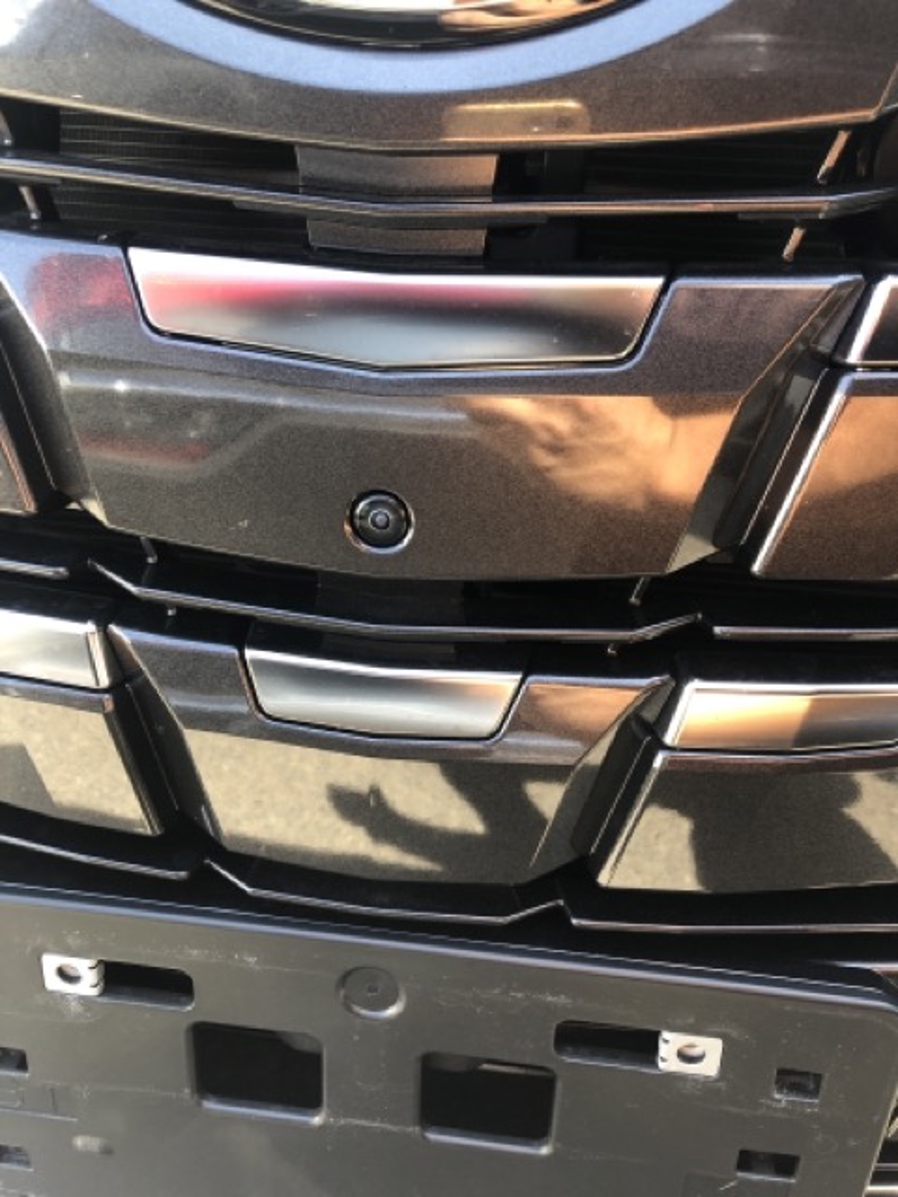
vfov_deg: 63.4
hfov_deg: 49.7
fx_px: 968
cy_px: 598
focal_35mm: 28
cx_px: 449
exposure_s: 1/40
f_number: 1.8
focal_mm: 3.99
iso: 25
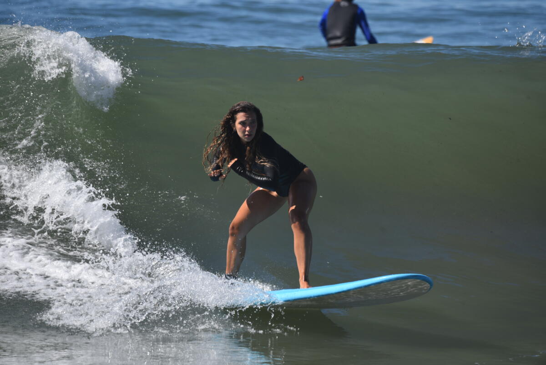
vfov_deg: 2.3
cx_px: 273
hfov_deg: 3.4
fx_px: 9103
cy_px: 182
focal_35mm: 600
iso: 320
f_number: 8
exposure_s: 1/1000
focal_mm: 600
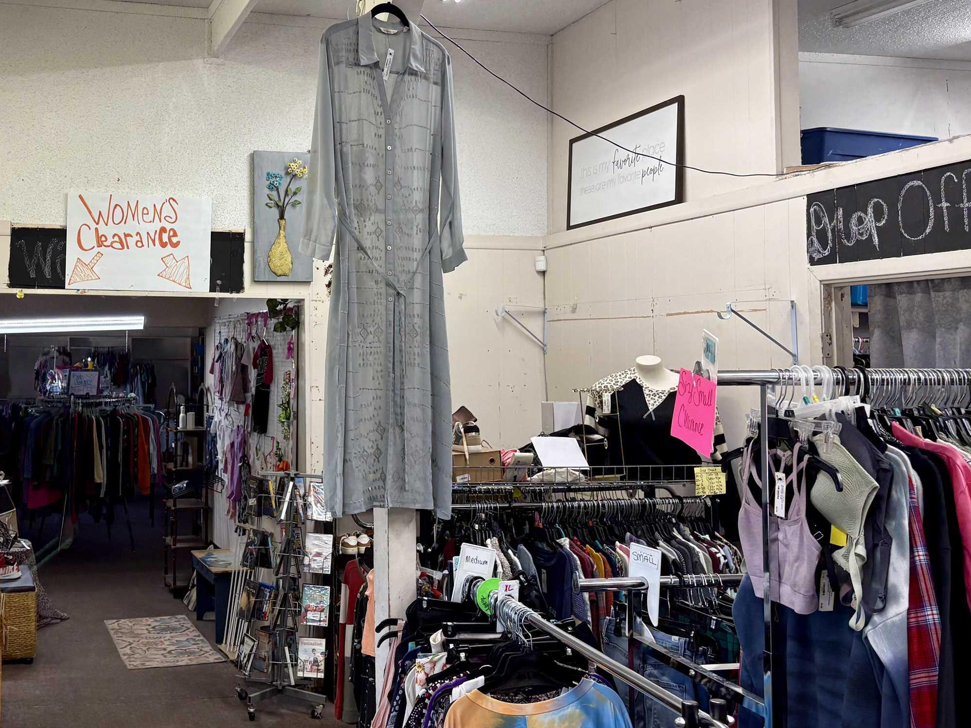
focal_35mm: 40
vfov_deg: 35.7
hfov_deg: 45.4
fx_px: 1122
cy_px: 270
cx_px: 261
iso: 80
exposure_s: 1/60
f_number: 1.6
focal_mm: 5.96
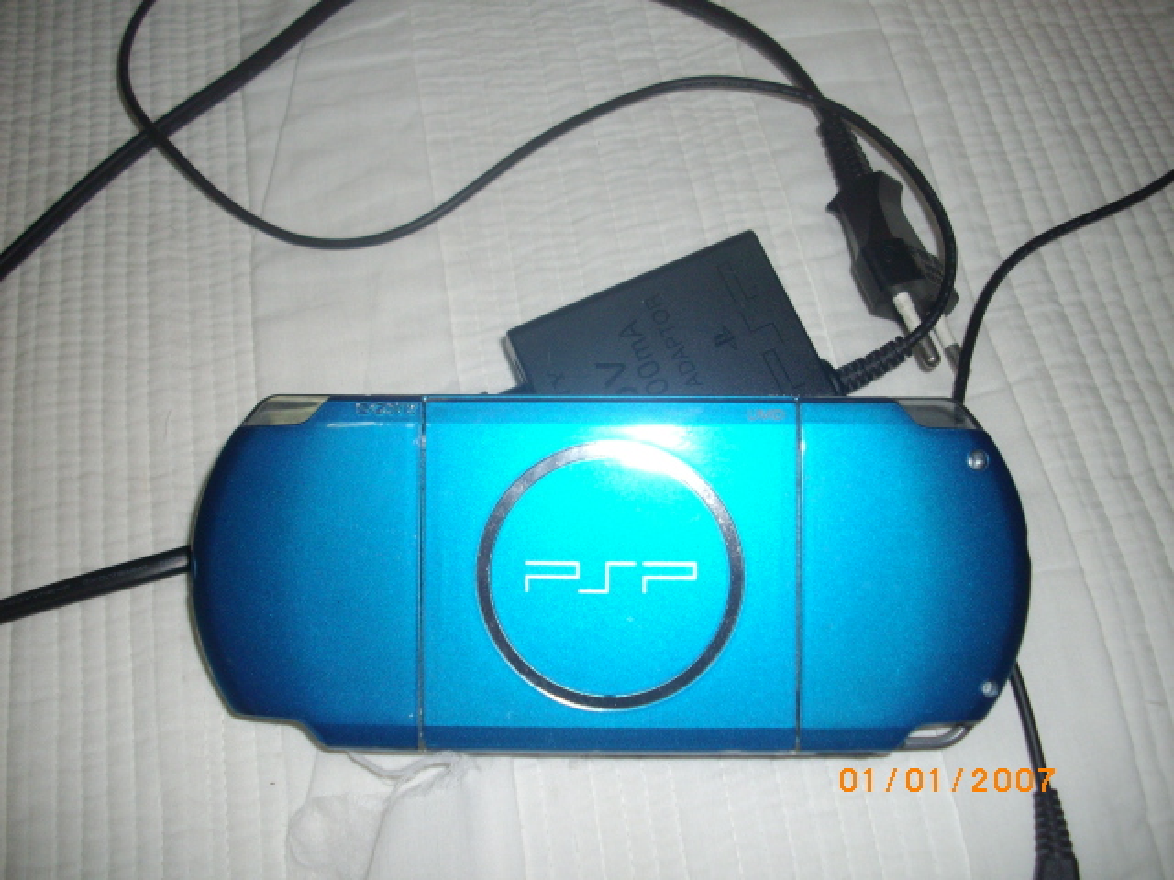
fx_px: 1255
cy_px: 440
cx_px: 587
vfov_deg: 38.7
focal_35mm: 37
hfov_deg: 50.1
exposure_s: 1/50
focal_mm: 6.2
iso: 160
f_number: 2.8
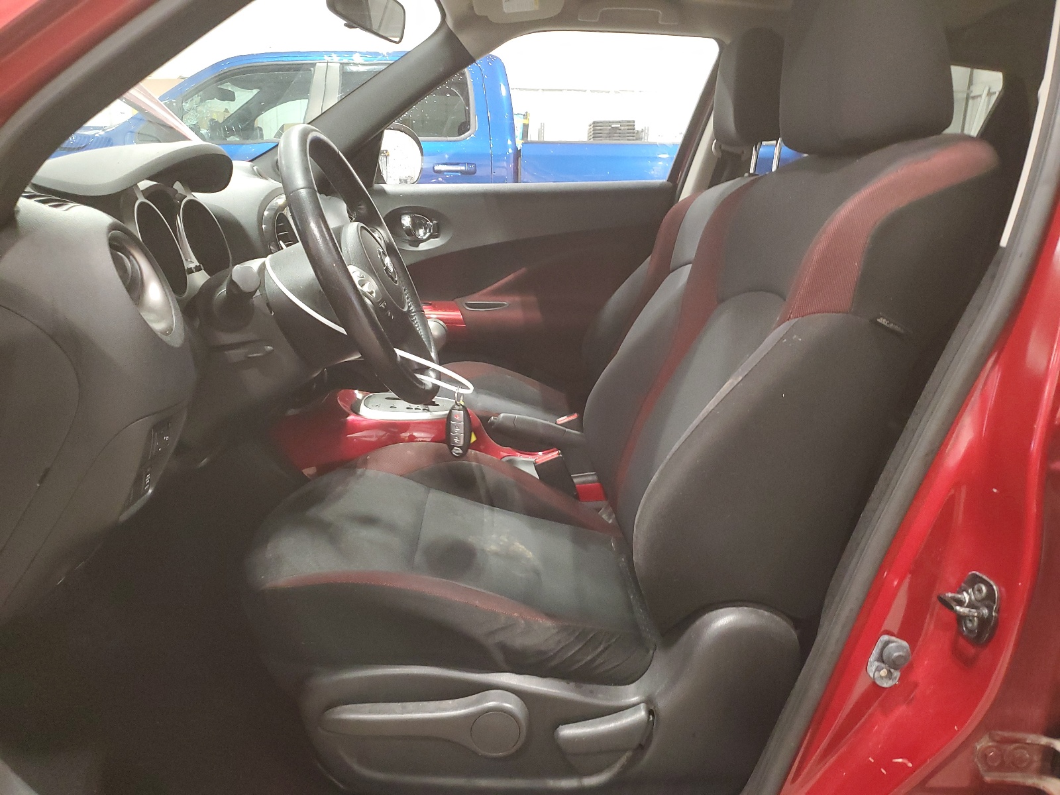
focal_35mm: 26
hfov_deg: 67.3
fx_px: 796
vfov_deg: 53.1
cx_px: 530
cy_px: 398
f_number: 1.5
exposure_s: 1/24
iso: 301
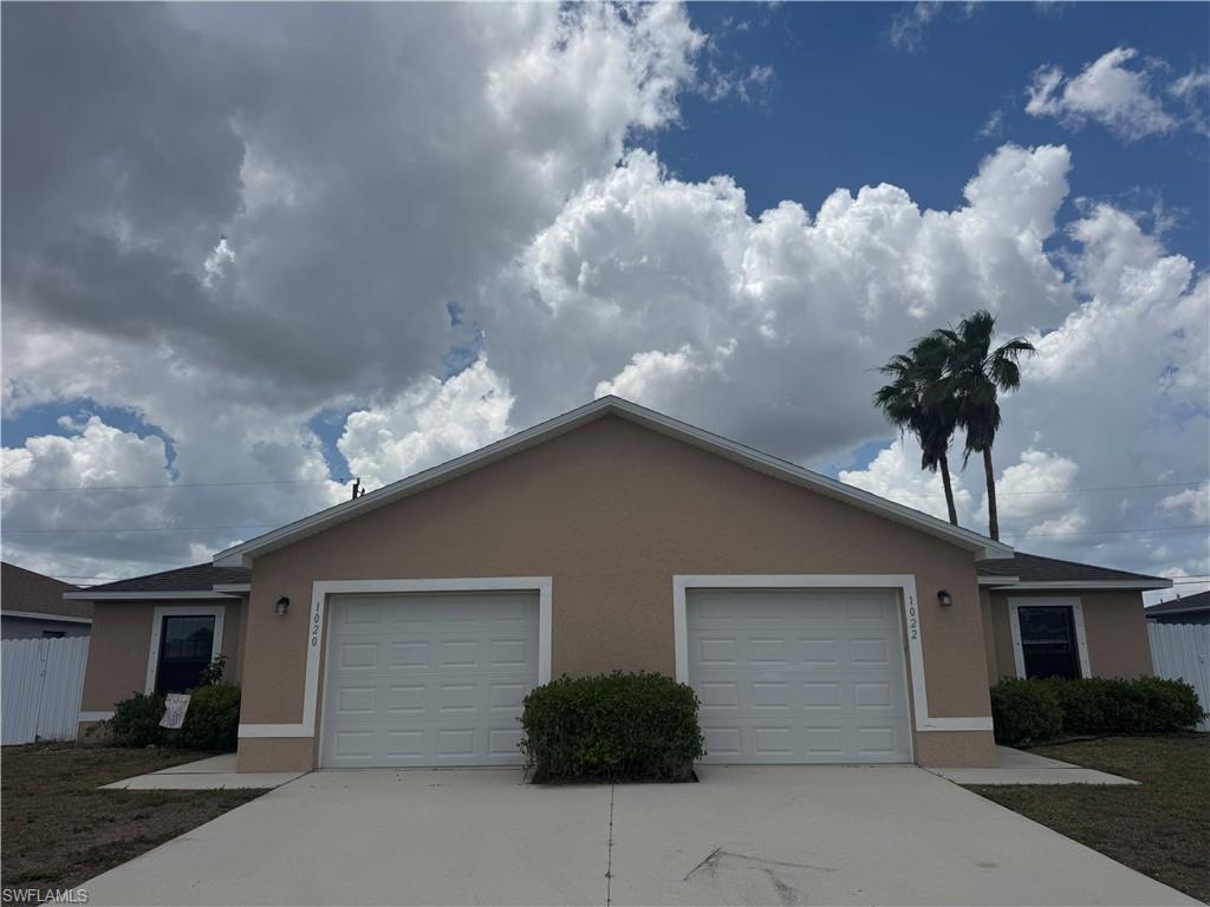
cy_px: 454
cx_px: 605
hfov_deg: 71.6
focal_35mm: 24
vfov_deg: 56.8
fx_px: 839
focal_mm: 6.76
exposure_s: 1/12346
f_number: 1.78
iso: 80
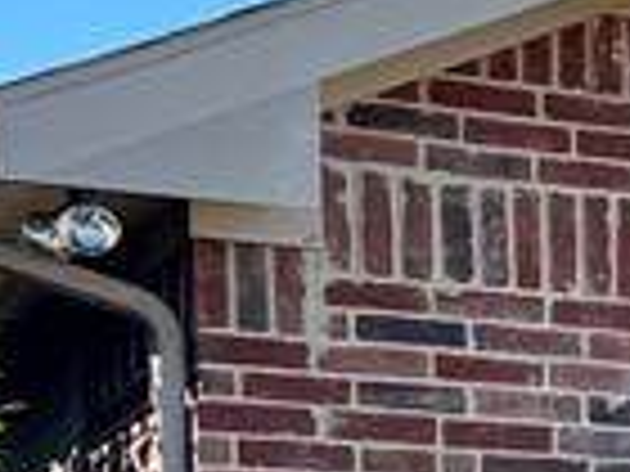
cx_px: 1998
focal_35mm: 190
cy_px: 957
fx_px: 3458
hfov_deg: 8.4
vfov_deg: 7.5
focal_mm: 5.7
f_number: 1.5
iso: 50
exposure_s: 1/1412
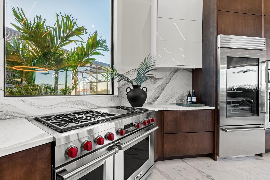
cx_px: 135
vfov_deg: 77.2
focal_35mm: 15
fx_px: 112
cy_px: 90
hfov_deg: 100.5
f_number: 9
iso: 200
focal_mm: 15
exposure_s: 1/6
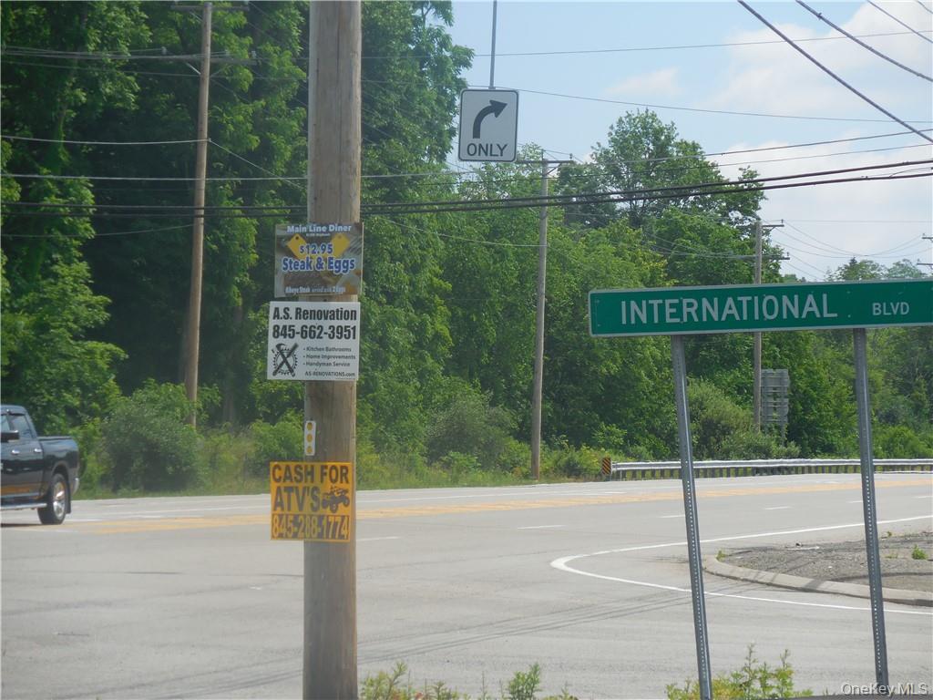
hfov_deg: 11.6
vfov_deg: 8.7
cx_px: 466
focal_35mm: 171
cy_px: 350
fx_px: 4609
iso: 125
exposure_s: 1/640
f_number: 5.5
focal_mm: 30.7
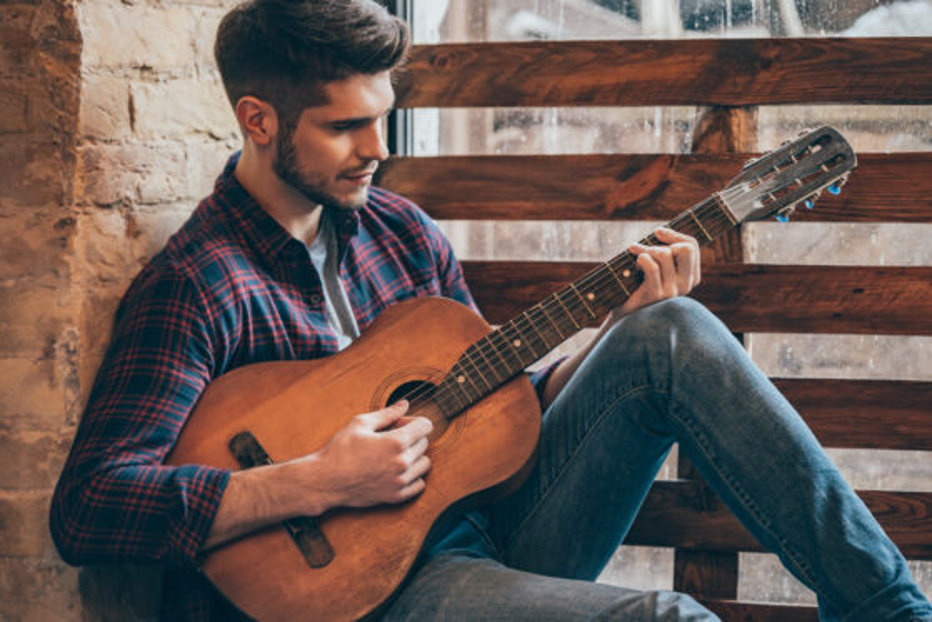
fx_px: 3366
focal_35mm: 130
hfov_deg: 15.8
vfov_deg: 10.6
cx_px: 466
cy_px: 311
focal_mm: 130
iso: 400
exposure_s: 1/80
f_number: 3.5
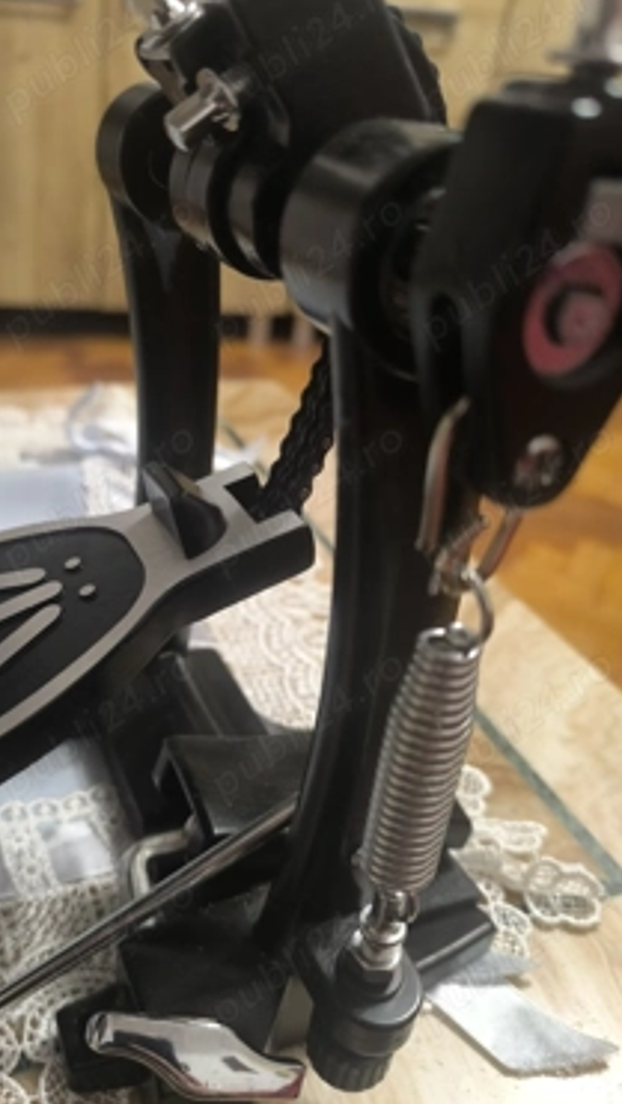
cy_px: 548
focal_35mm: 27
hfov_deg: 42.3
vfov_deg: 69.8
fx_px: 791
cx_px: 202
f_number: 1.65
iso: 1250
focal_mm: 6.14
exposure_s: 1/50
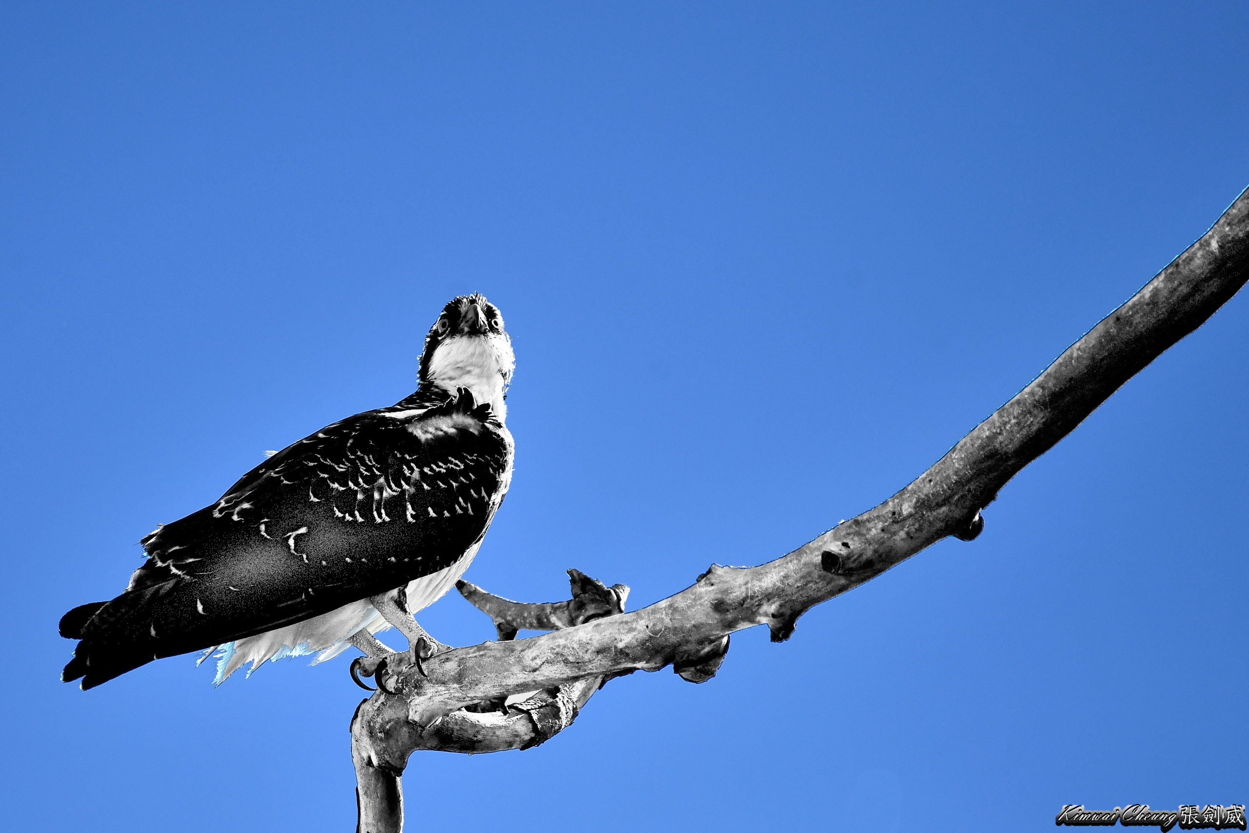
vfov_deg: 2.5
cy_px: 416
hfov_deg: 3.7
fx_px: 19082
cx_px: 624
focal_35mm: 550
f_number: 6.3
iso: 400
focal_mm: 550
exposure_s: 1/4000
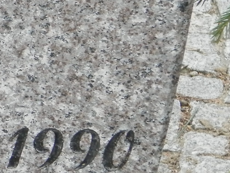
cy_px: -103
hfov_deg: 5.1
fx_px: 2506
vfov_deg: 3.9
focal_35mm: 377
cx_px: -255
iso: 160
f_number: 4.2
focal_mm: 14.6
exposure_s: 1/160
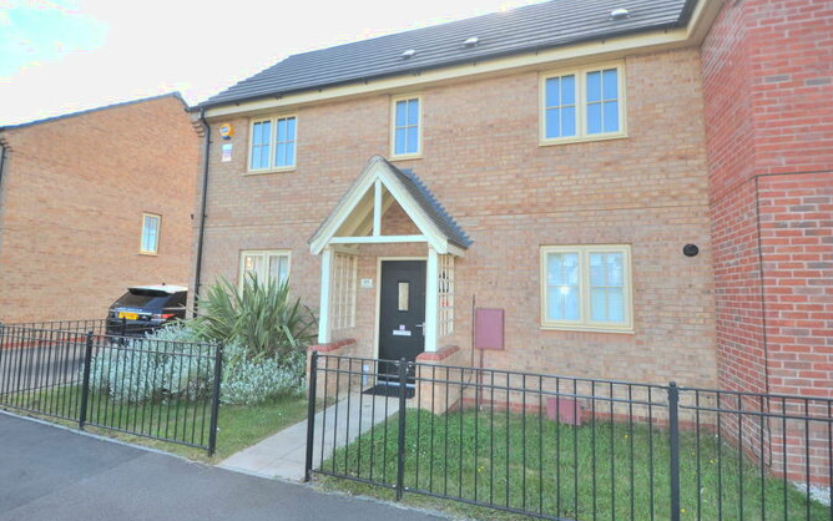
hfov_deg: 97.7
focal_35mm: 16
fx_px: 363
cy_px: 246
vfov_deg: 71.2
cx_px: 434
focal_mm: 10
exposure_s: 1/200
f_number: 4.5
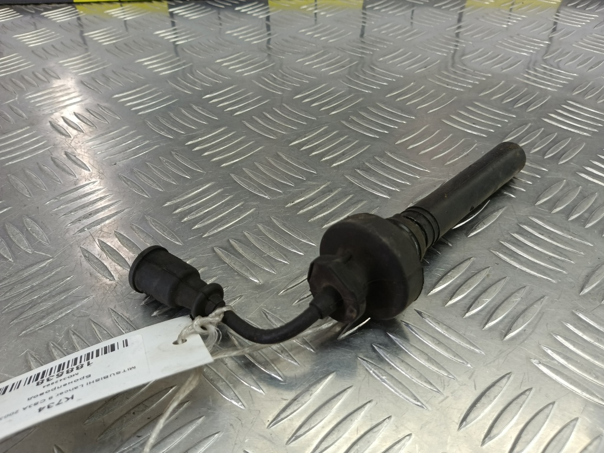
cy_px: 226
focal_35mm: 27
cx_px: 302
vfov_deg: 51.4
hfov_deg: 65.3
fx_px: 471
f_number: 1.6
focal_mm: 4.11
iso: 104
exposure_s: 1/50
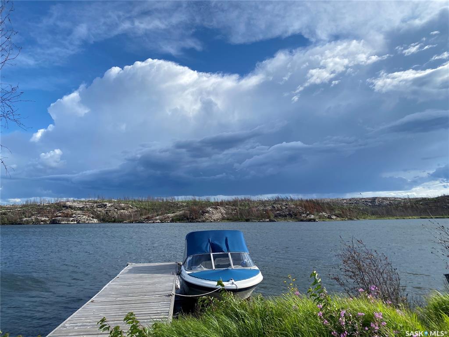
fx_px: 337
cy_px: 168
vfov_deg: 53.1
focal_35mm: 26
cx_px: 224
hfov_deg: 67.3
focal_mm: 4.25
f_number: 1.8
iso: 32
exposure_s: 1/3125
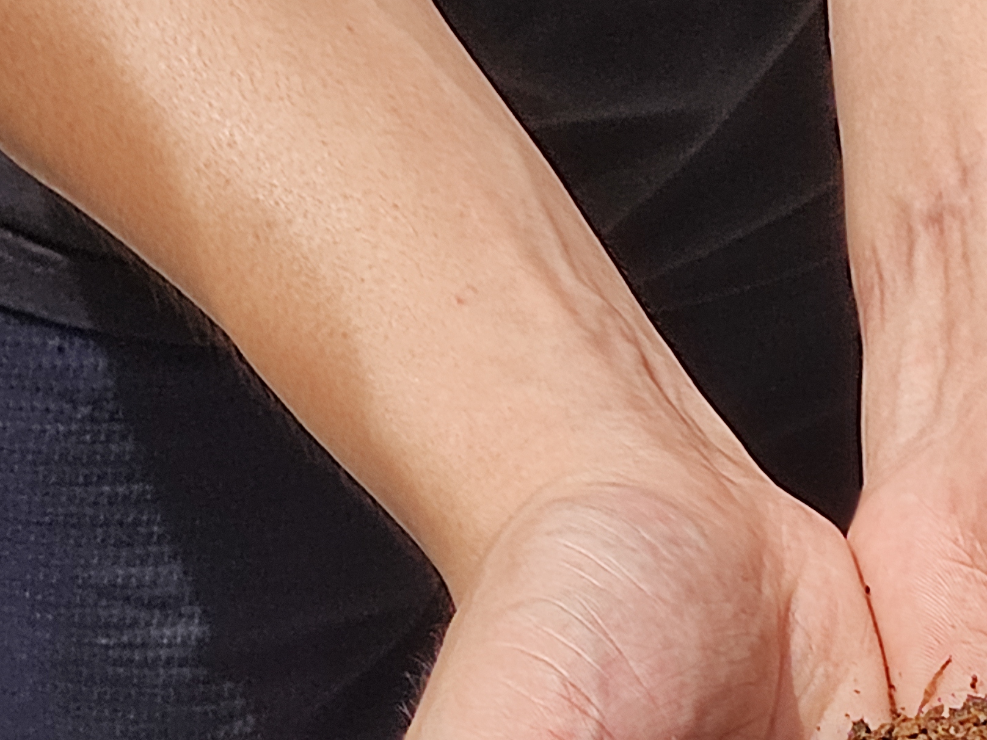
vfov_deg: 10.1
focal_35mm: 146
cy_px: 741
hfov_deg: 13.2
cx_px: 1119
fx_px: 4163
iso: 50
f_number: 1.79
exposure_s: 1/1144
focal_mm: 4.74
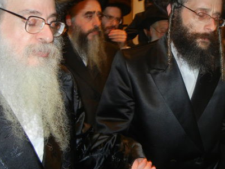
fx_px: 390
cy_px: 74
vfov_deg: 24.4
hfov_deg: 31.7
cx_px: 166
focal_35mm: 60
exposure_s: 1/30
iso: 200
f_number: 3.5
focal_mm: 5.4
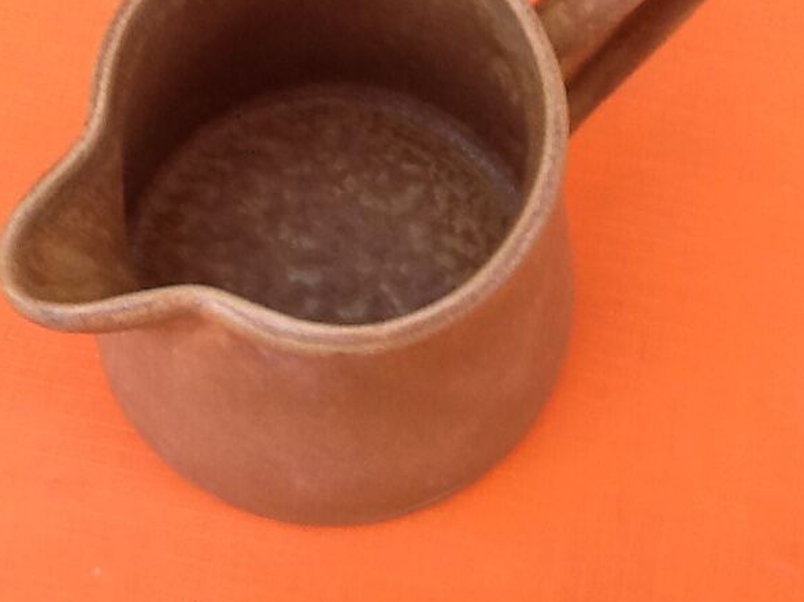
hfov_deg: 27.0
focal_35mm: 72
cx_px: 386
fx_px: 1672
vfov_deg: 20.3
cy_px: 160
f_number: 2.4
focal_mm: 2.03
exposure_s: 1/33
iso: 50
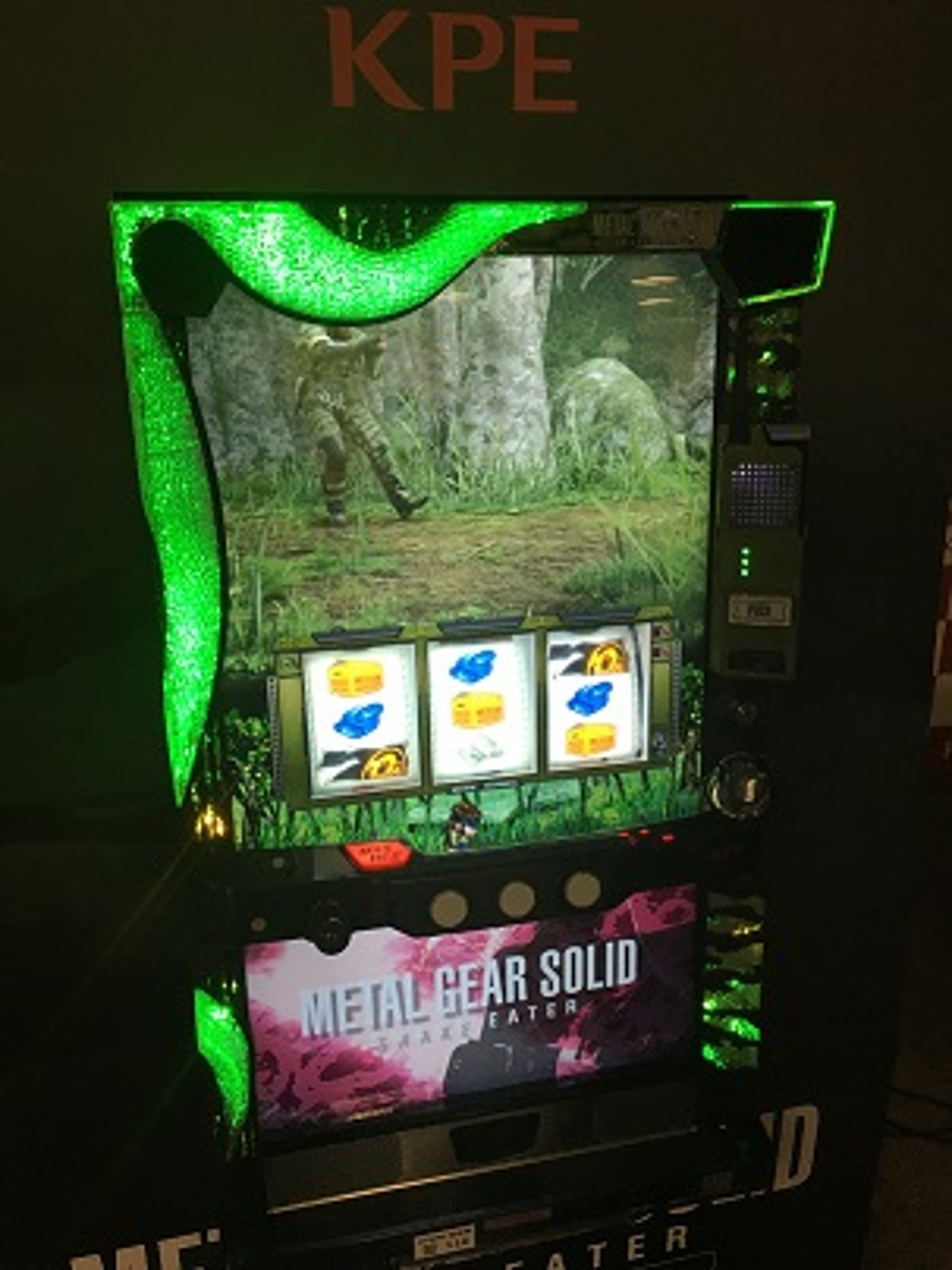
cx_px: 476
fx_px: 1063
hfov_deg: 48.2
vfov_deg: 61.7
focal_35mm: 29
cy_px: 635
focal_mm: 4.15
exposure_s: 1/30
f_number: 2.2
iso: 40
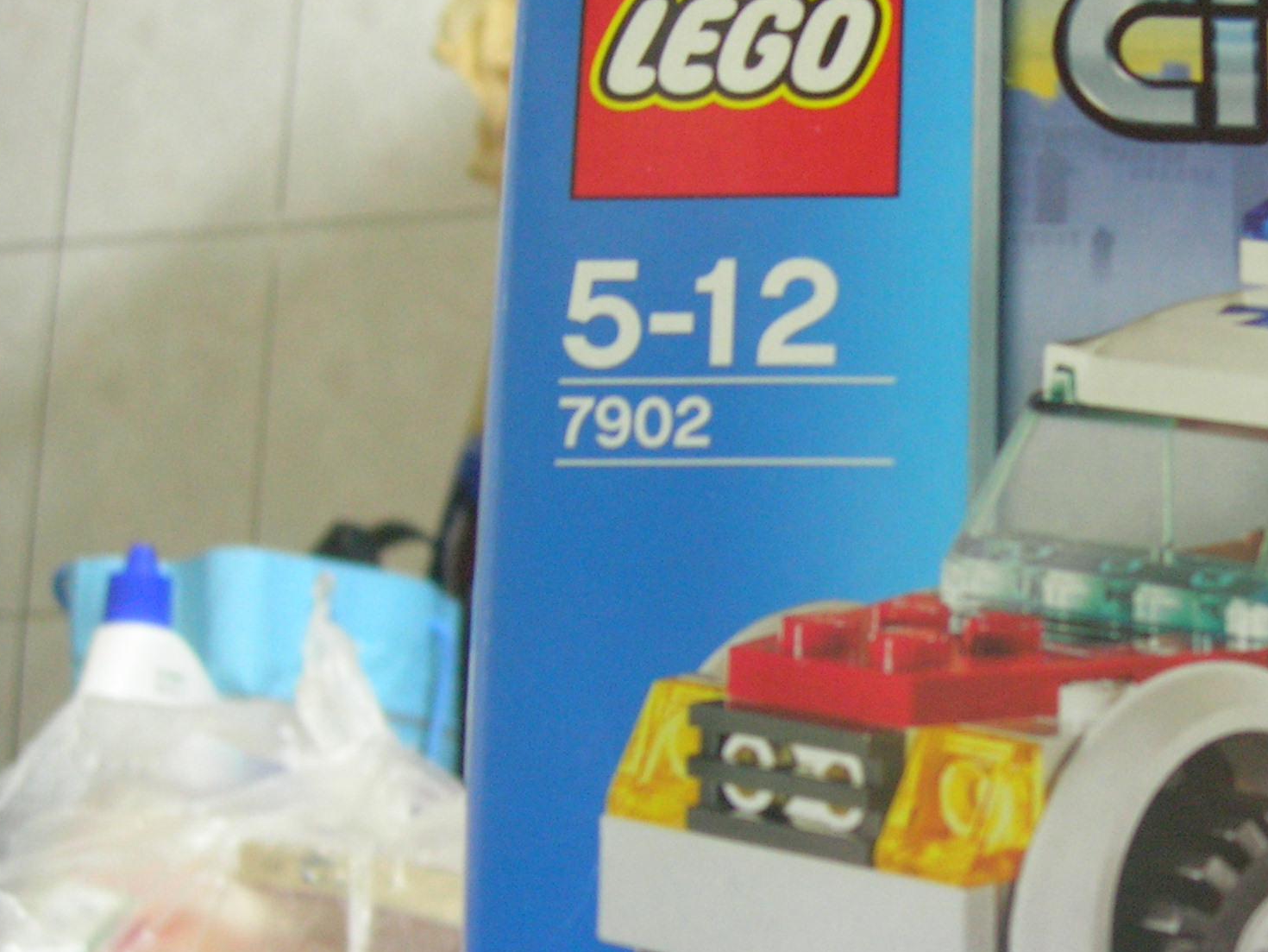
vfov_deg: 21.9
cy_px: 553
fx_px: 2455
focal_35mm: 67
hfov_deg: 28.0
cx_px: 1105
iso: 149
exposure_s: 1/3.7
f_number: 2.8
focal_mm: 7.8
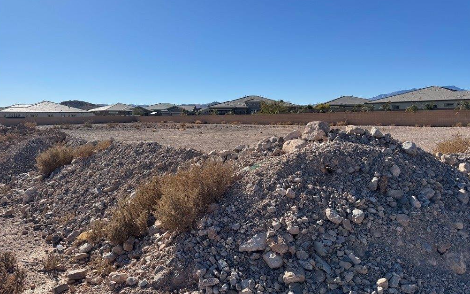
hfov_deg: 70.4
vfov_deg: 47.5
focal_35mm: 26
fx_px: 333
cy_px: 159
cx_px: 235
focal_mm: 6.76
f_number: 1.78
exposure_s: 1/7092
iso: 80
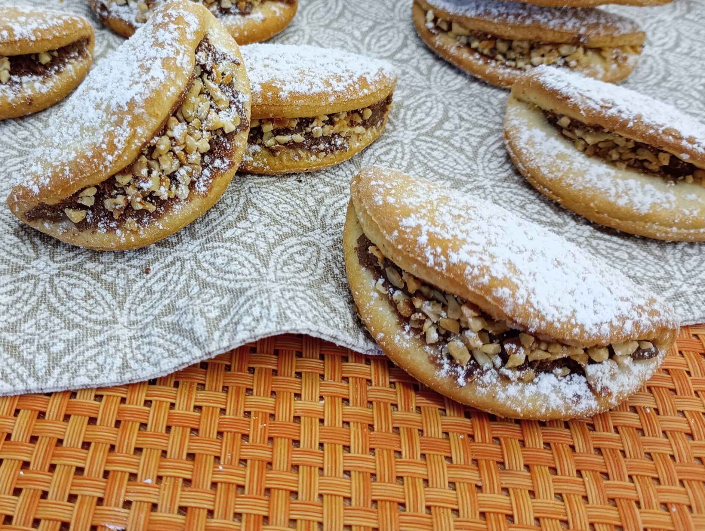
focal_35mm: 38
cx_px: 241
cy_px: 202
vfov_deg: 37.6
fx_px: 775
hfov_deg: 48.2
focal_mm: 4.27
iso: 511
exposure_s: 1/50
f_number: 1.8
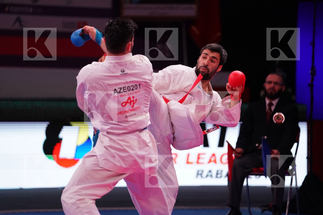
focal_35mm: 200
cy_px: 108
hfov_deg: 10.3
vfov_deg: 6.9
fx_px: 1794
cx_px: 162
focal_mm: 200
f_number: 2.8
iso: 3200
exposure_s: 1/1000
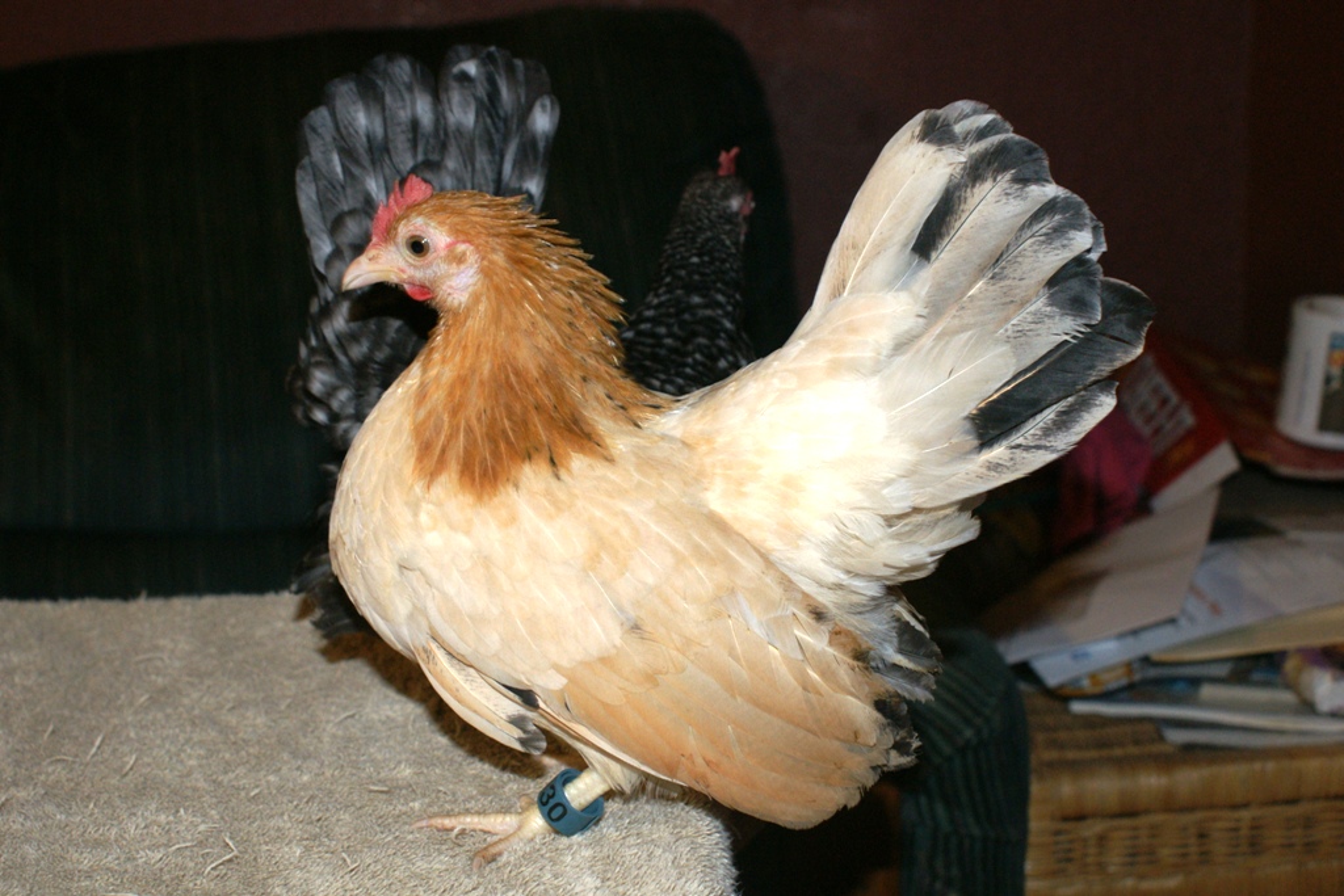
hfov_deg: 37.8
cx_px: 672
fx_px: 1960
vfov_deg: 25.8
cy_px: 448
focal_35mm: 52
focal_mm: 35
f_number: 5.6
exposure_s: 1/60
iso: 800
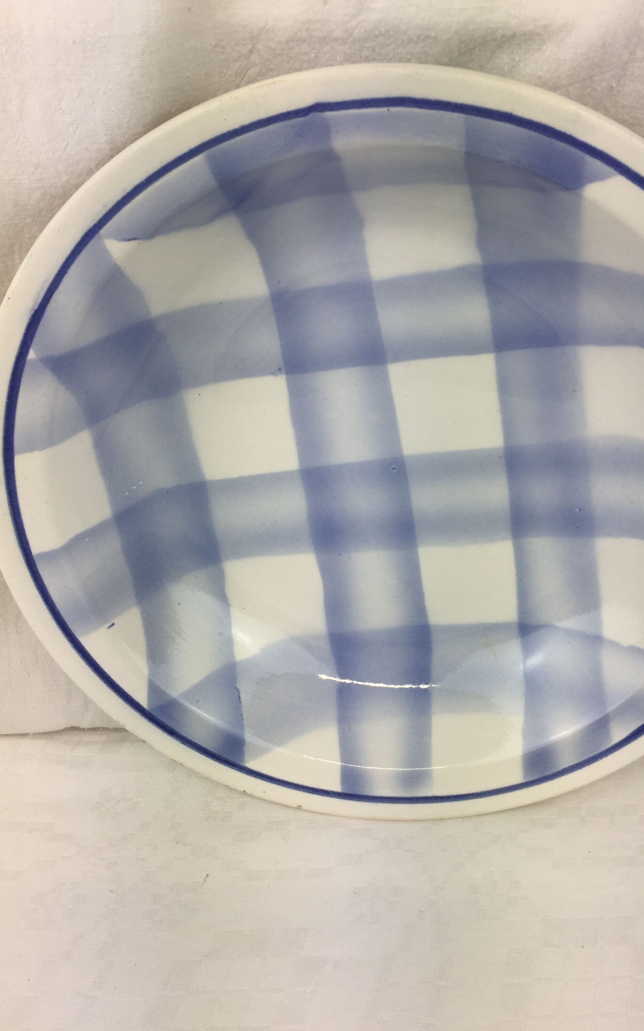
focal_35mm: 34
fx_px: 955
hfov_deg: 37.1
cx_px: 388
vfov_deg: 56.7
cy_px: 499
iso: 32
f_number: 2.2
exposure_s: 1/214
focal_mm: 4.15
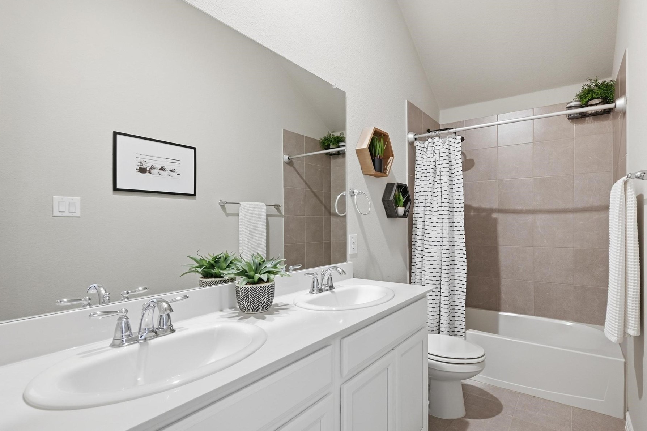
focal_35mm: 17
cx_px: 384
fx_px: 305
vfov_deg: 70.4
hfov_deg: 92.2
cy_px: 225
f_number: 9
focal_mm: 14
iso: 400
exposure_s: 1/60
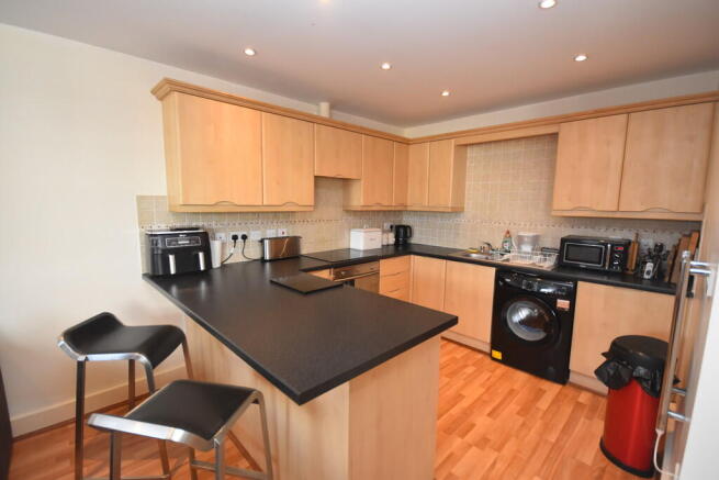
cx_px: 360
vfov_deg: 77.4
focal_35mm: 15
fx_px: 300
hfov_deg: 100.4
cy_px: 240
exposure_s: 1/125
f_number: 4
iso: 1600
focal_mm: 10
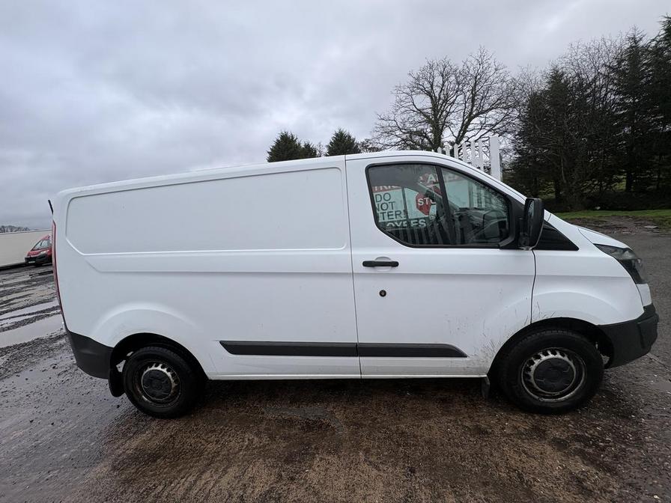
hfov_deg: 102.1
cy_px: 252
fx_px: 271
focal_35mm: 14
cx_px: 336
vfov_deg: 85.7
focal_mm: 2.22
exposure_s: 1/727
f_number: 2.2
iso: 40
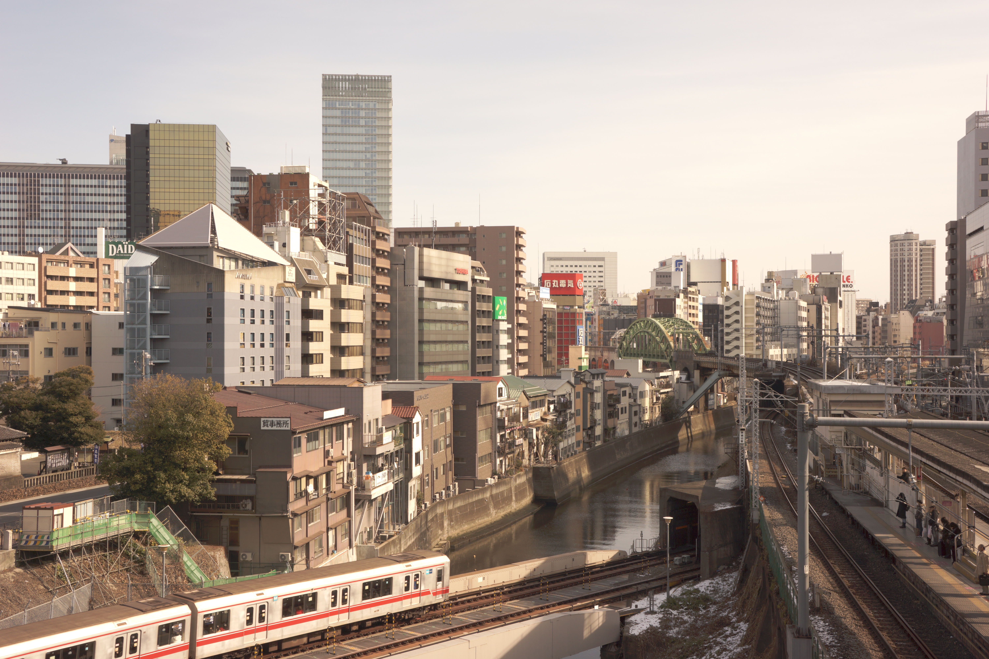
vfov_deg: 33.4
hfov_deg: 48.5
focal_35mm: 40
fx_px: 1099
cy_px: 330
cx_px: 494
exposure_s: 1/320
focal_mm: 27
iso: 100
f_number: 8
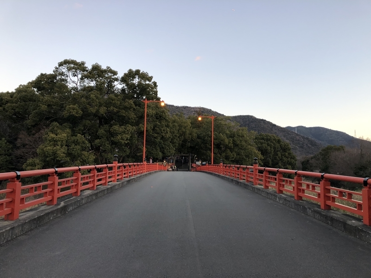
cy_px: 139
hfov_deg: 63.4
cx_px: 186
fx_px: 300
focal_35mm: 28
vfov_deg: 49.7
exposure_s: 1/120
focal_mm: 3.99
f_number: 1.8
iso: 40
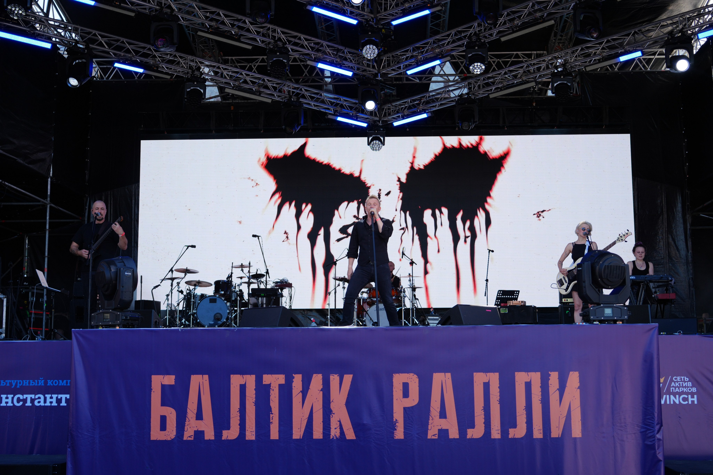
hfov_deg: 41.9
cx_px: 356
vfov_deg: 28.7
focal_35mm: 47
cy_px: 238
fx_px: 931
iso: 200
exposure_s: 1/320
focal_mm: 47
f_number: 5
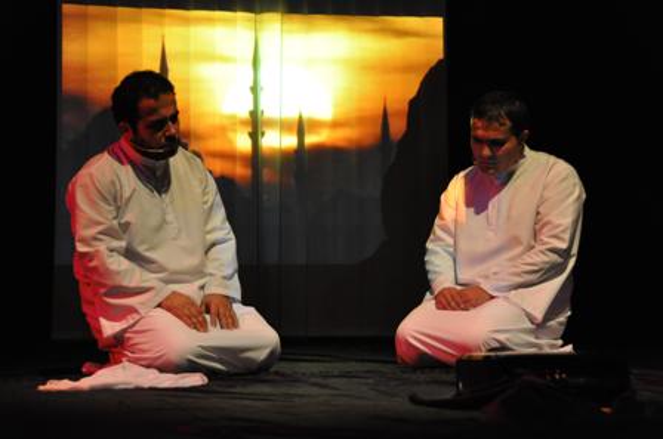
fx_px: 1434
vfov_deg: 17.4
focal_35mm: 78
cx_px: 332
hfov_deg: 26.0
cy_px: 220
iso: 1600
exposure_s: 1/13
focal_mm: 52
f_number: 4.8
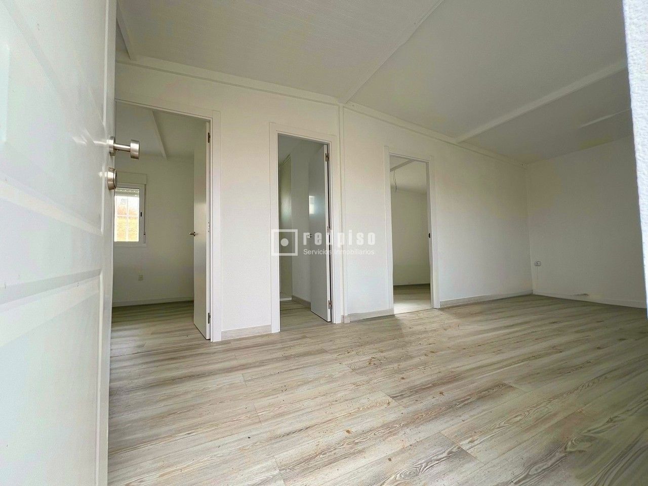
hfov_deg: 106.2
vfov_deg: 89.9
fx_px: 243
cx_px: 324
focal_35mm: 13
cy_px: 243
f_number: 1.8
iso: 32
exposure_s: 1/174
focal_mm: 1.57
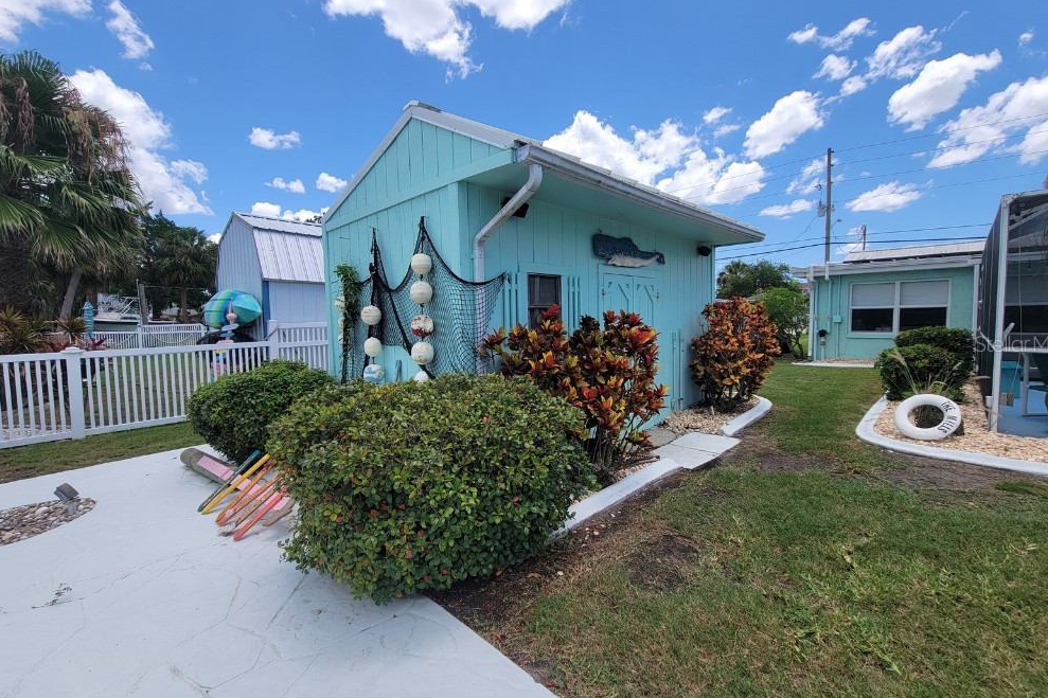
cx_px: 532
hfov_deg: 104.3
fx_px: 407
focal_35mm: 14
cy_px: 343
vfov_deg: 81.2
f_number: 2.2
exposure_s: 1/1476
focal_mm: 2.2
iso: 50
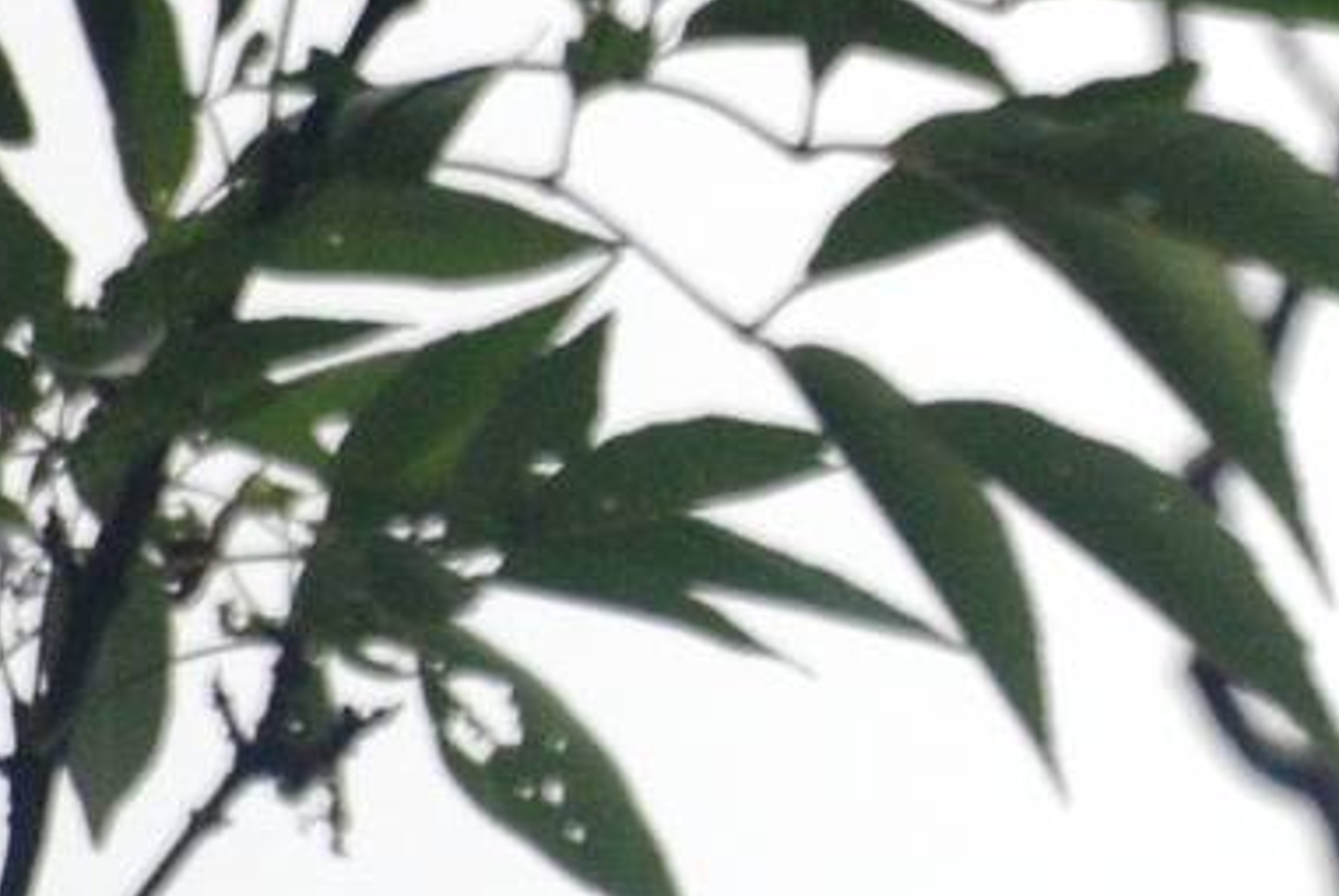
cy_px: -466
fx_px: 70415
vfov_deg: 0.7
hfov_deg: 1.1
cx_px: 935
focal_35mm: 1891
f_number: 5.6
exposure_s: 1/1250
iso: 400
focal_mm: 300
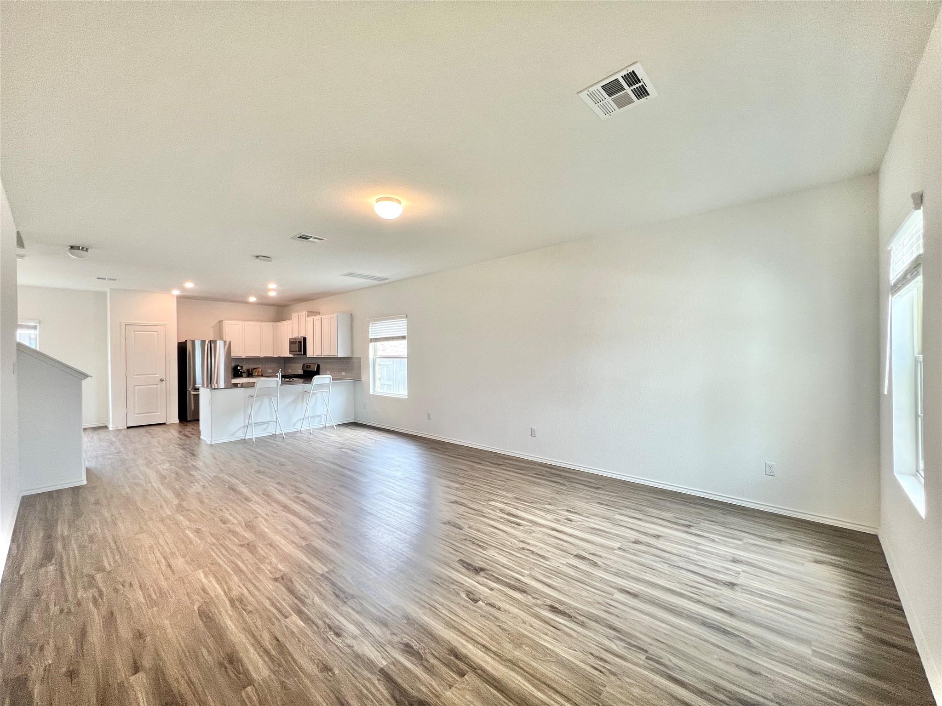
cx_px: 471
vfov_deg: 89.9
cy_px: 353
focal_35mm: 13
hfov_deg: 106.2
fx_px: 354
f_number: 1.8
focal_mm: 1.57
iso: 160
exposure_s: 1/120
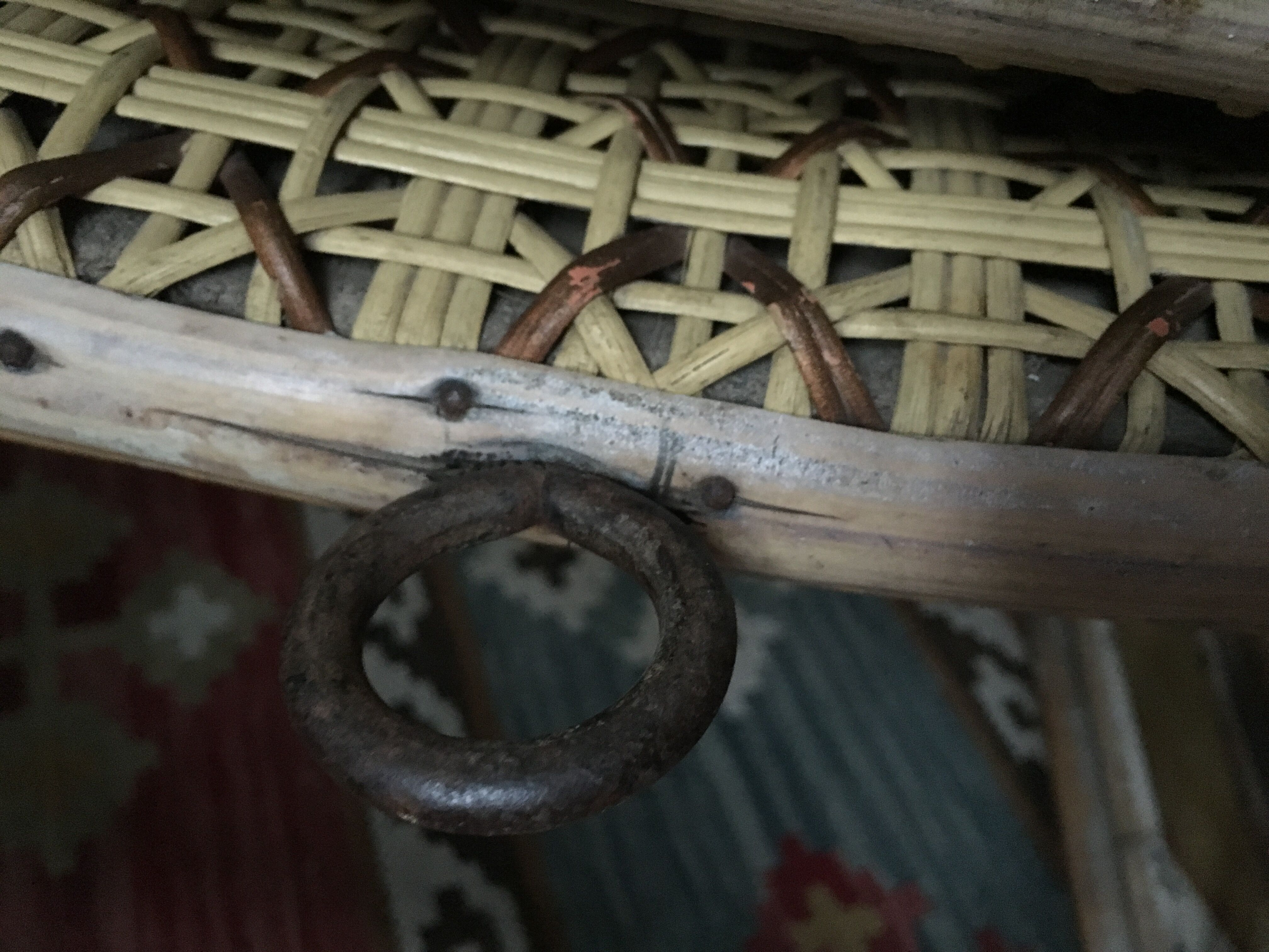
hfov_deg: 61.7
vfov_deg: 48.2
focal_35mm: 29
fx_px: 1063
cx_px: 634
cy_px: 476
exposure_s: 1/17
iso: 640
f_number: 2.2
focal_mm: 4.15
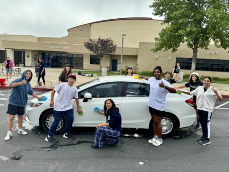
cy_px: 92
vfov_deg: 53.0
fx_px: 172
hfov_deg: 67.3
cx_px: 109
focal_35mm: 26
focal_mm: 6.76
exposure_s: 1/2506
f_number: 1.78
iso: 80
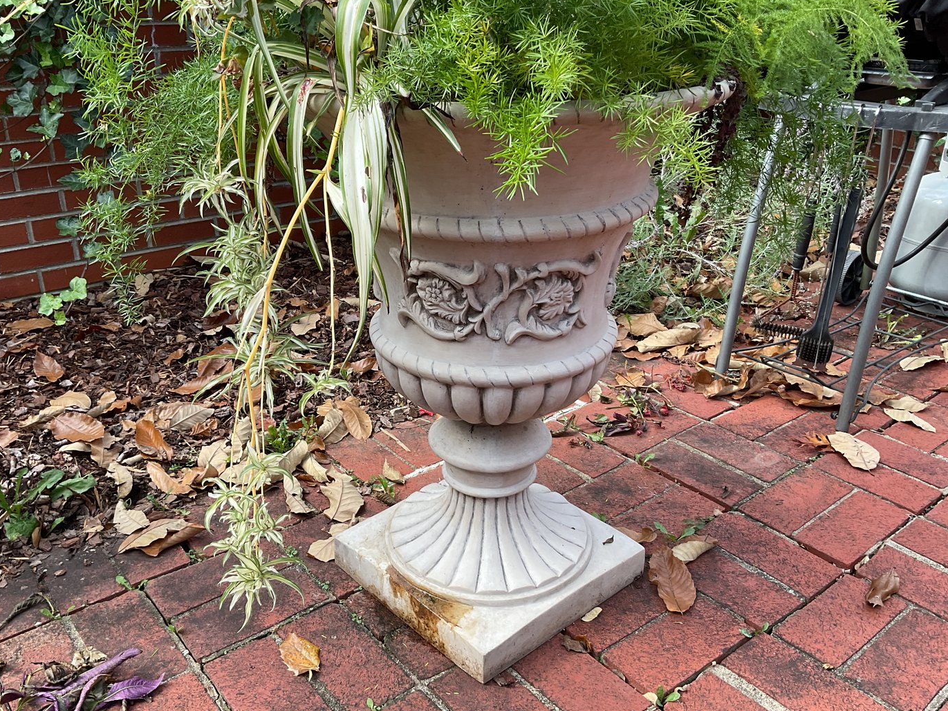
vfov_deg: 44.1
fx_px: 877
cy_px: 383
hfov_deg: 56.8
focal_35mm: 32
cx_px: 443
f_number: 1.8
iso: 16
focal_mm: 3
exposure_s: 1/210
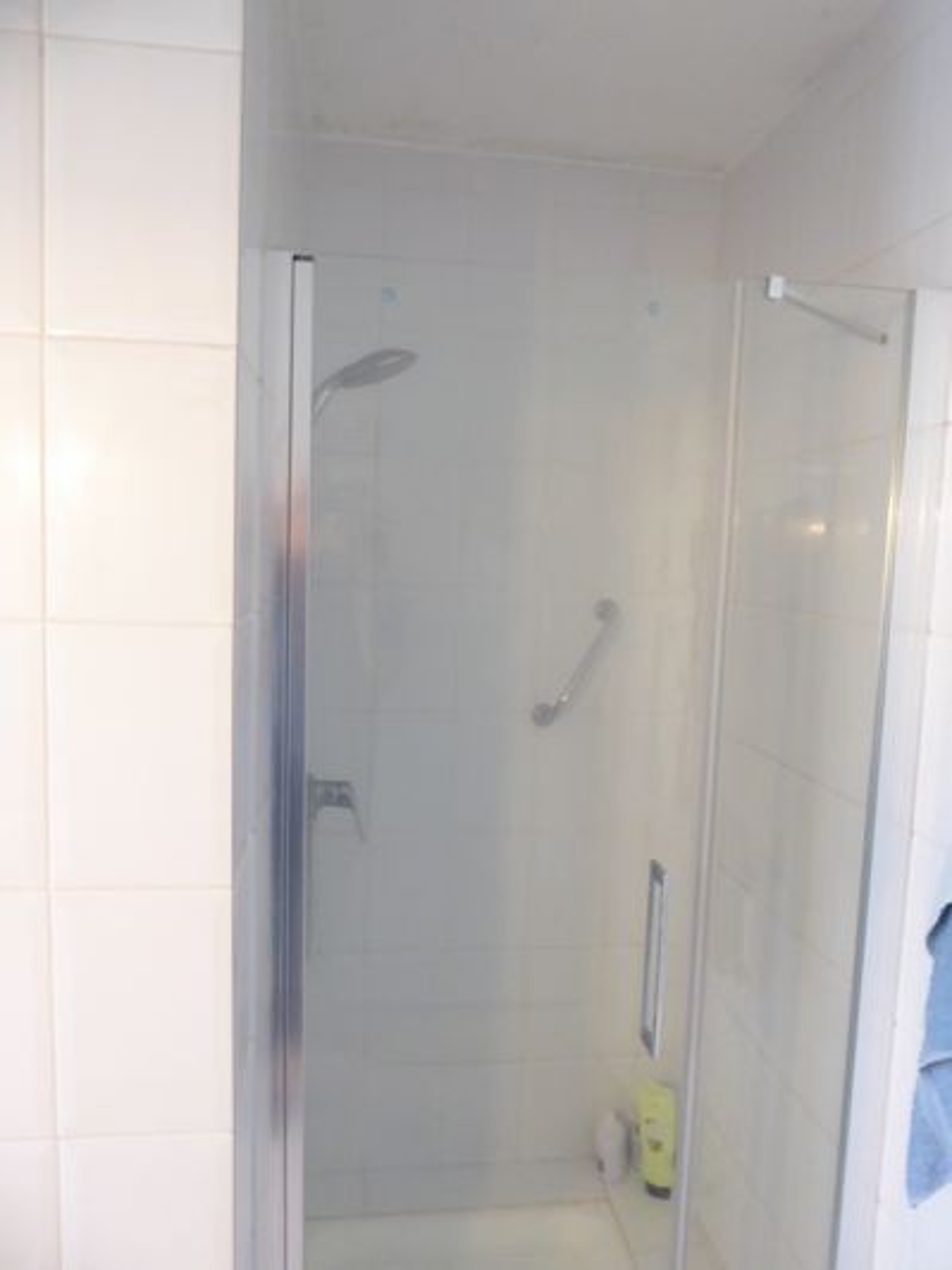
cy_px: 635
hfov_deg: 54.9
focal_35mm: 25
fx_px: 917
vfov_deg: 69.4
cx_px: 476
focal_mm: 4.3
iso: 400
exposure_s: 1/13
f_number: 3.3
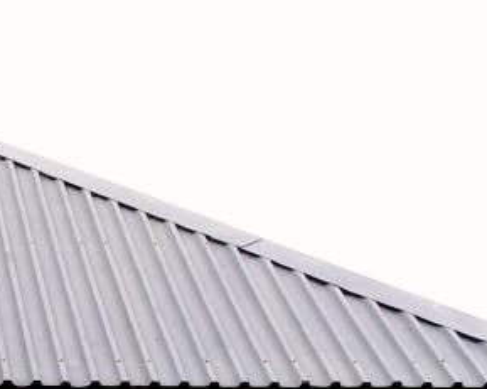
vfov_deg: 16.4
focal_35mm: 83
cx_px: -253
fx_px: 1196
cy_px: 628
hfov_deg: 19.8
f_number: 4
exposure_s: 1/80
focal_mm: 4.1
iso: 80
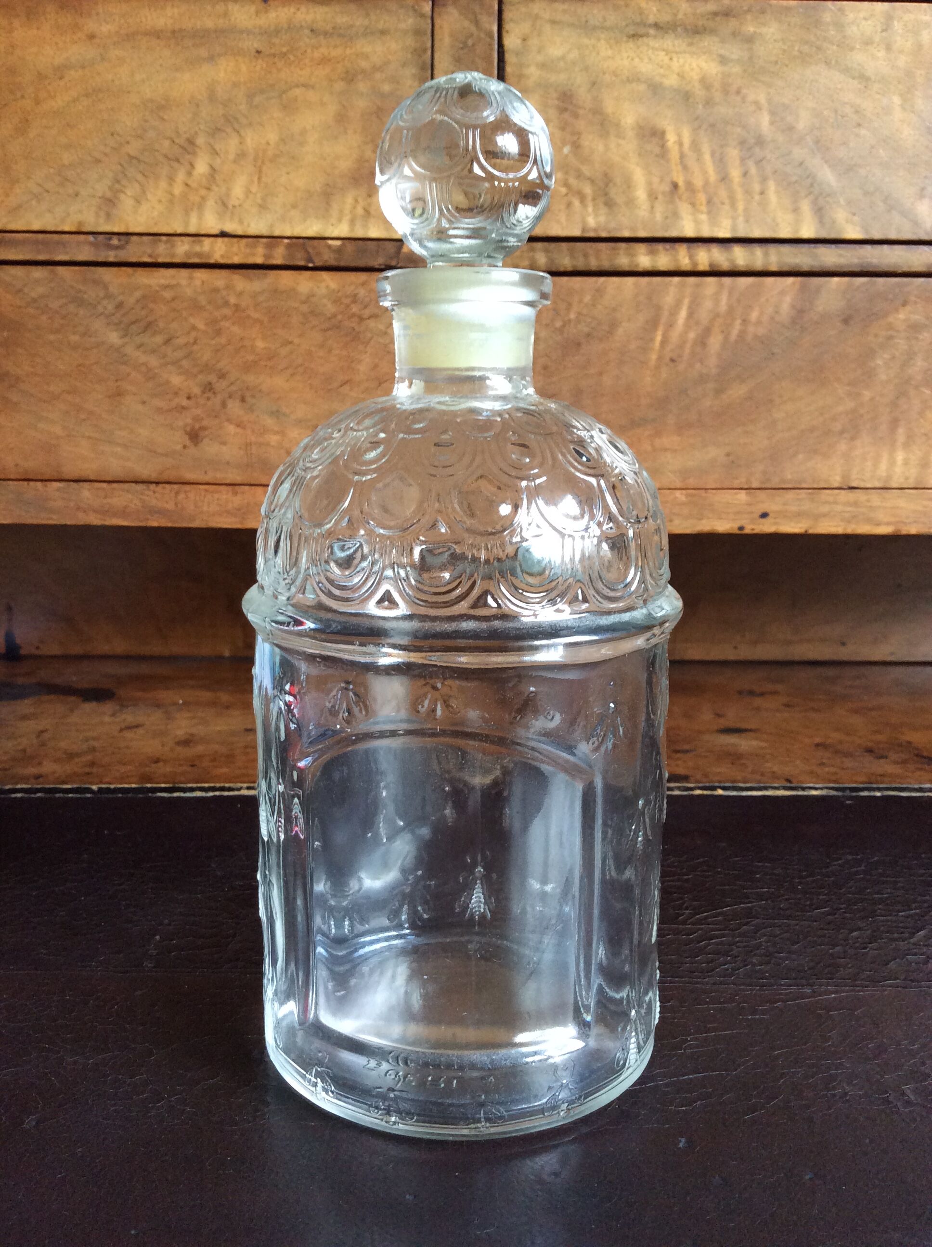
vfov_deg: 56.9
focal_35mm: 32
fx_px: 1152
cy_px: 624
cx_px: 466
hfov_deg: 44.1
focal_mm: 3.3
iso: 125
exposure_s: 1/25
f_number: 2.4
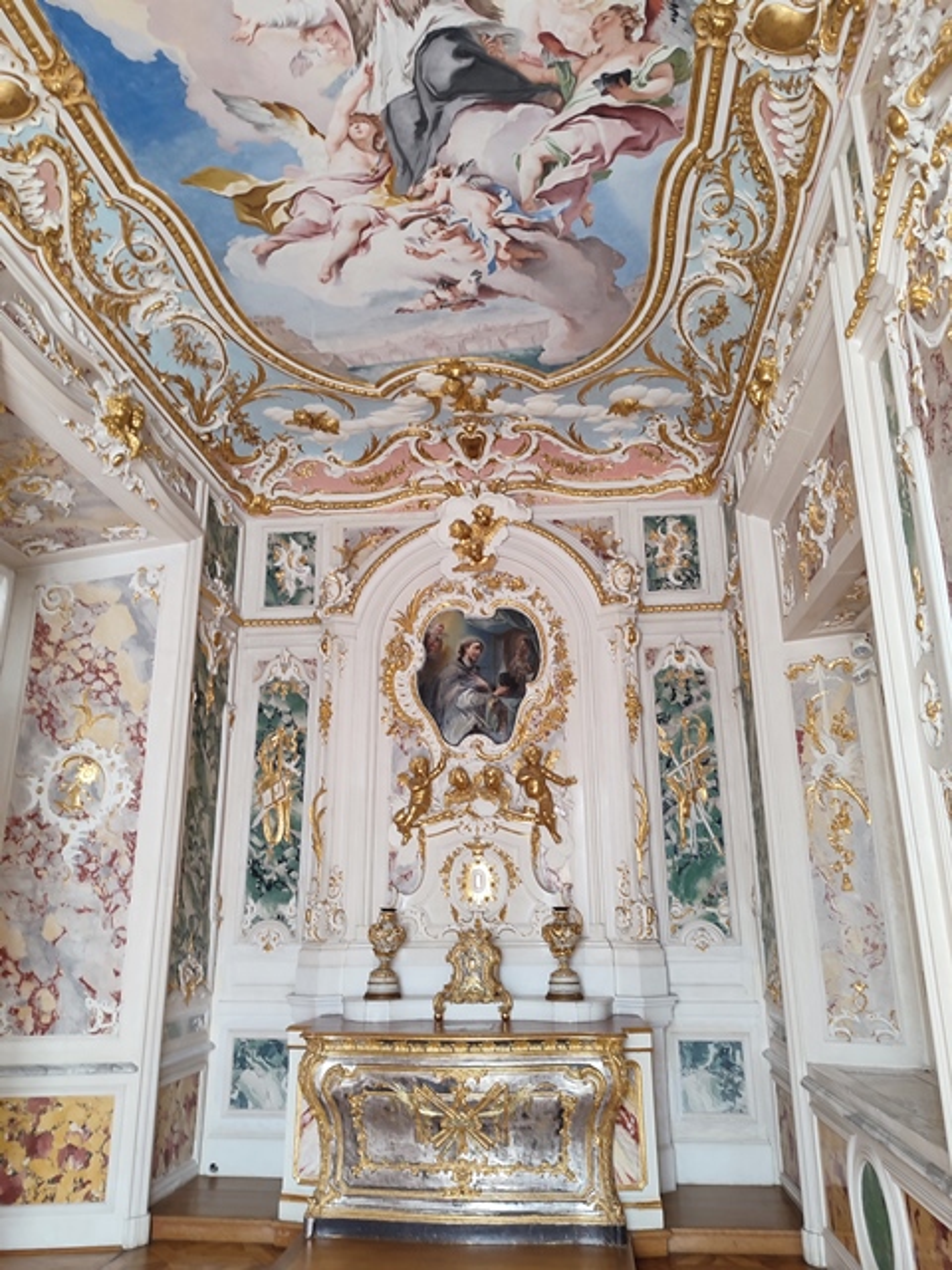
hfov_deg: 56.8
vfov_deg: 71.6
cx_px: 476
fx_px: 880
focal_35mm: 24
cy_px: 635
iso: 445
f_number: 1.89
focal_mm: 5.89
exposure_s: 1/33
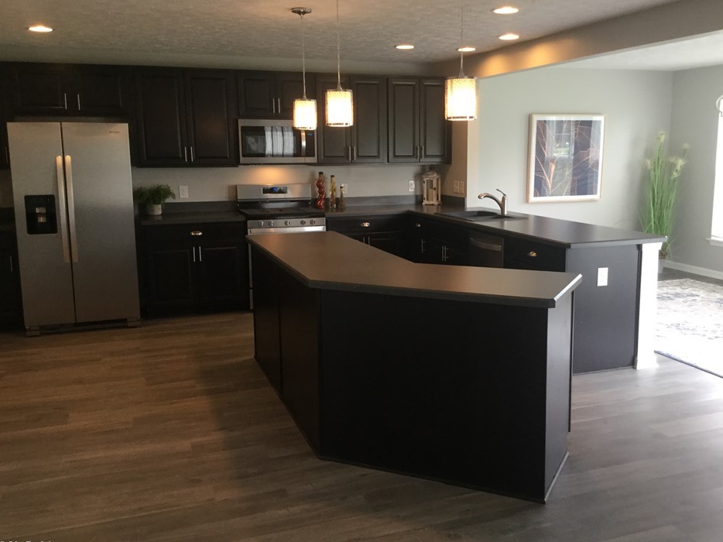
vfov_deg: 41.8
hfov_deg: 53.9
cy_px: 263
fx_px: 710
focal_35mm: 34
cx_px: 392
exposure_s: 1/30
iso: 64
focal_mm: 3.3
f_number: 2.4
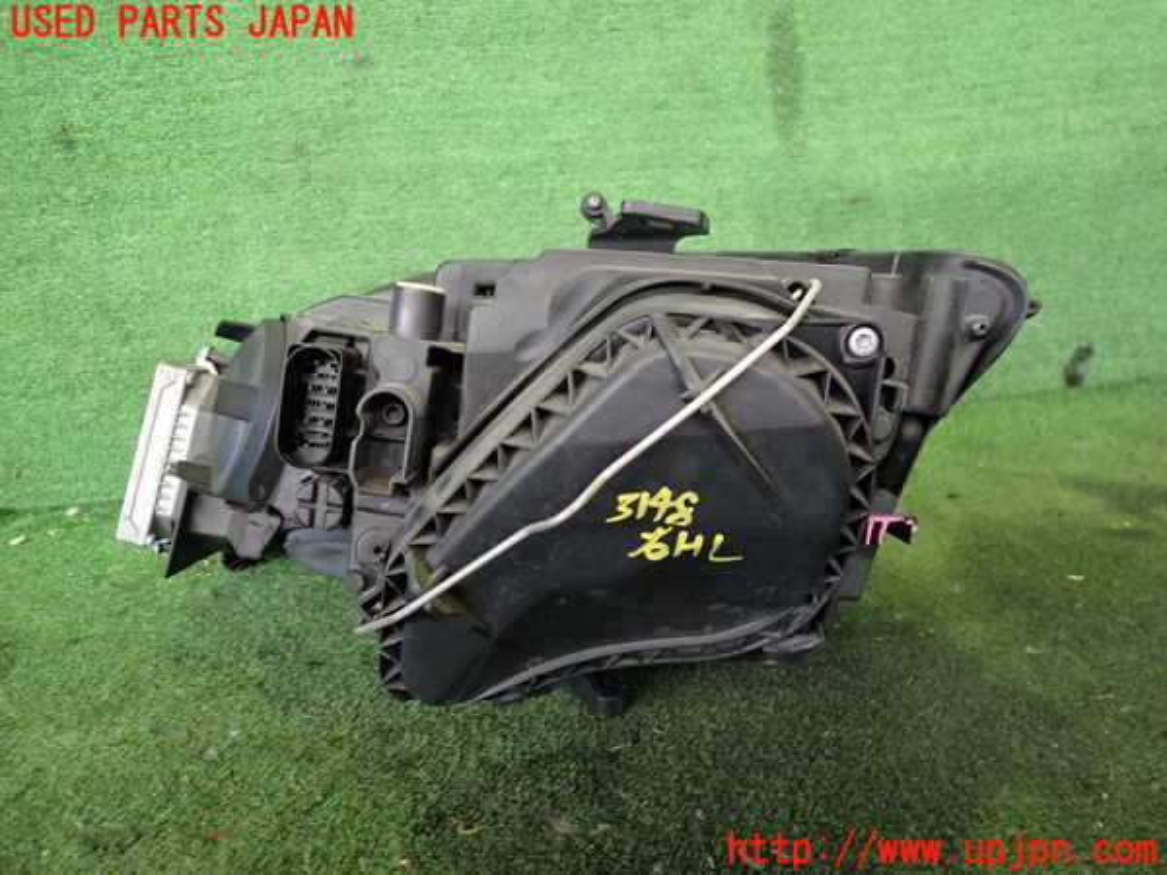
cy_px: 438
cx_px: 584
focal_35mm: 30
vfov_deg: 46.8
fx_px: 1011
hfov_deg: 60.0
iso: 320
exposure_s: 1/30
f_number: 2.3
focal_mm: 5.4
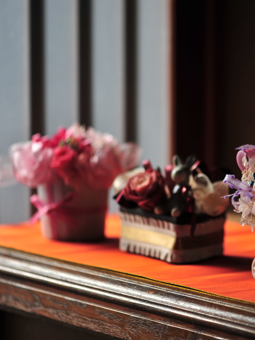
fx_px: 1503
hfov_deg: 9.7
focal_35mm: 153
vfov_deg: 12.9
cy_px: 171
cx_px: 223
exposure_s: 1/2500
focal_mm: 105
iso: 200
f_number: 3.2
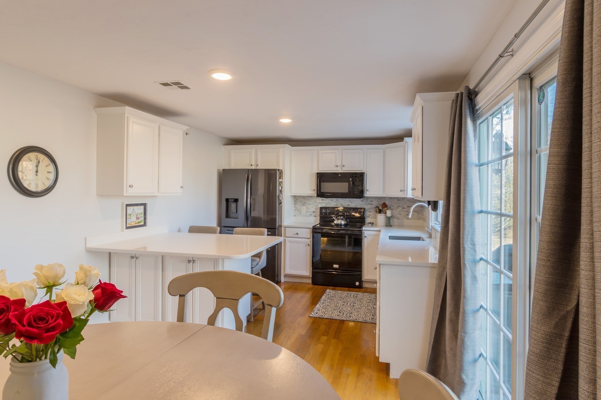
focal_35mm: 21
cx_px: 300
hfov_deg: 81.2
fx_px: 350
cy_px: 200
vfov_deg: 59.4
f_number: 6.3
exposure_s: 1/8
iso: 200
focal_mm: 14
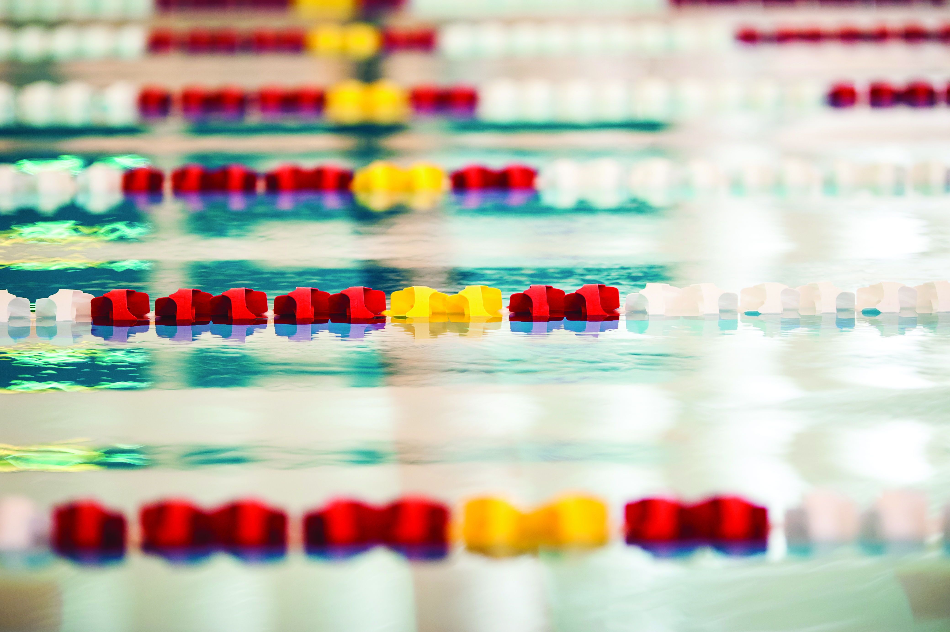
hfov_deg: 10.3
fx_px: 5274
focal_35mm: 200
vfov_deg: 6.9
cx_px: 475
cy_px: 316
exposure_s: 1/500
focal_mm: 200
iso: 1600
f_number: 2
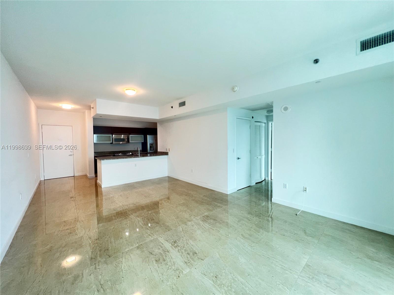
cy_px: 148
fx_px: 148
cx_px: 197
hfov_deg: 106.2
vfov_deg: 89.9
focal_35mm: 13
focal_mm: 1.57
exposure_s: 1/60
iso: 200
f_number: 1.8
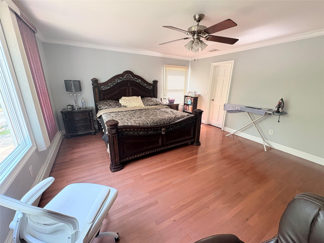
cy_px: 122
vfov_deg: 85.7
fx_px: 131
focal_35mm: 14
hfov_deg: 102.1
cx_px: 162
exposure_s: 1/63
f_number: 2.2
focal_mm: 2.22
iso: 200
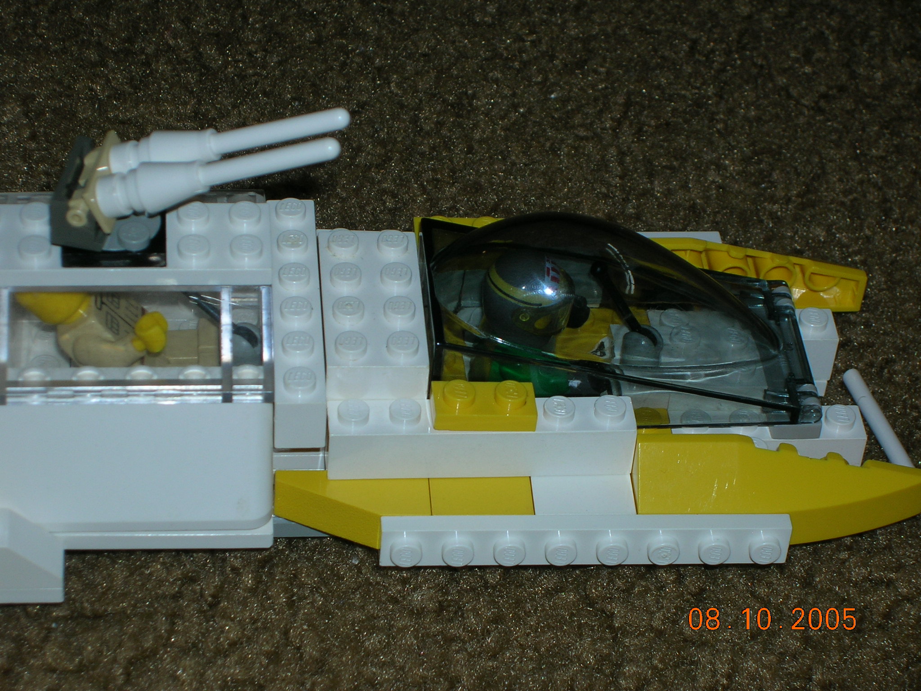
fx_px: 2714
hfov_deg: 19.3
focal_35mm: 102
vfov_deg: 14.5
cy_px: 346
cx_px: 460
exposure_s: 1/60.1
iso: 50
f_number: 4.9
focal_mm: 17.1
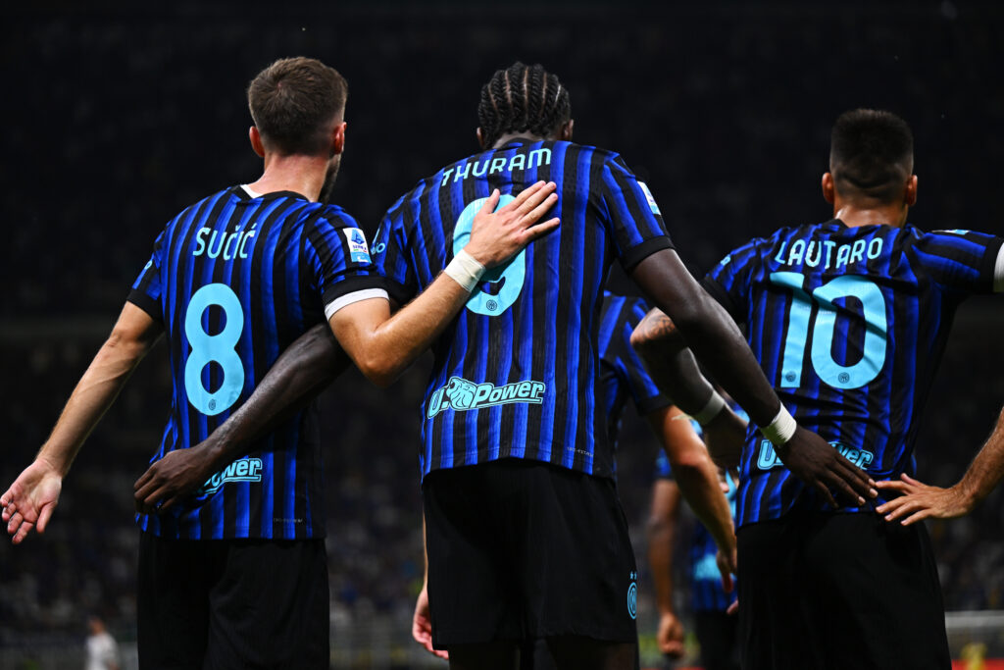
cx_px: 502
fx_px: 3347
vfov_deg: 11.4
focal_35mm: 120
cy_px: 335
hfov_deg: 17.1
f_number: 2.8
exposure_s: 1/1600
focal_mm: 120
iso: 1600
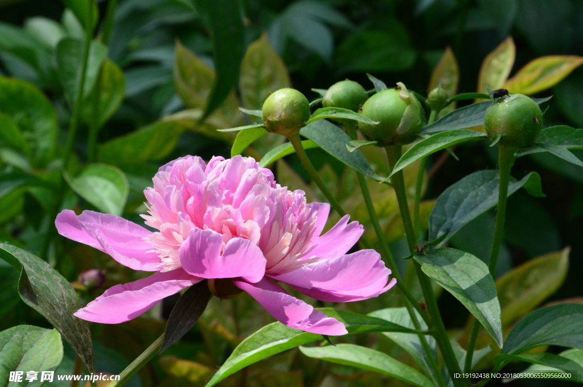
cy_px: 194
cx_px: 292
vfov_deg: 6.8
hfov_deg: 10.2
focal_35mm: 202
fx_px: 3277
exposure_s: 1/250
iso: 1000
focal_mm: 135
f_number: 20
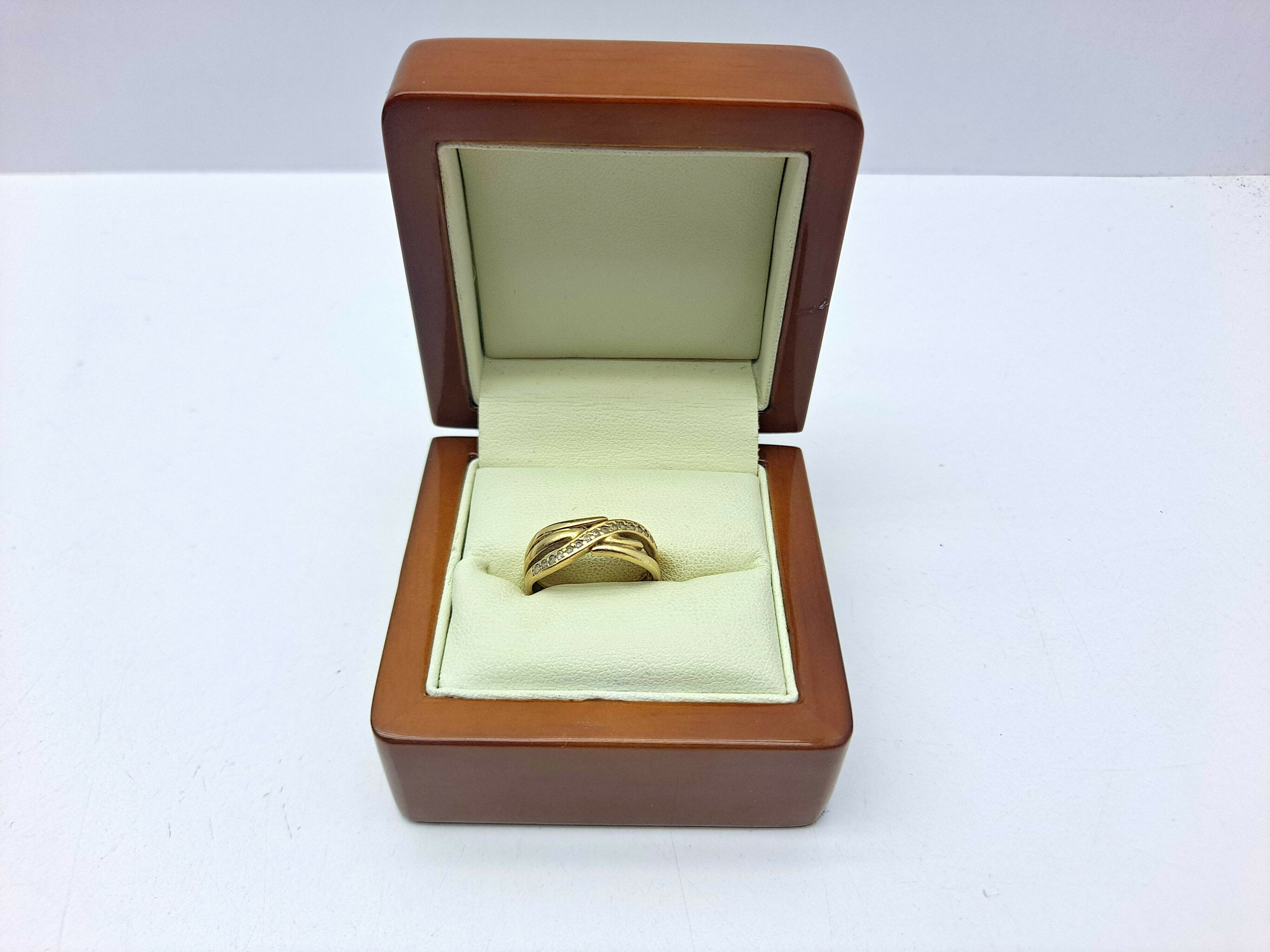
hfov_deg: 69.4
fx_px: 917
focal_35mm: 25
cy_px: 476
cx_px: 635
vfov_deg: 54.9
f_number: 2
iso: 32
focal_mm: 4.6
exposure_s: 1/322
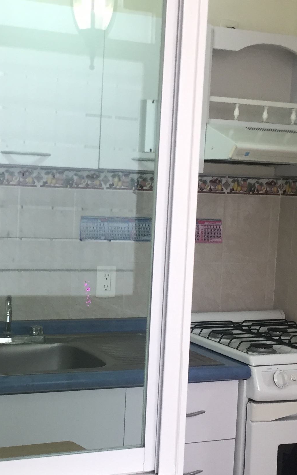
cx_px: 86
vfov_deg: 33.5
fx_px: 790
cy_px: 252
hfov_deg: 21.2
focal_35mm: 61
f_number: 2.2
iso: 40
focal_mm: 4.15
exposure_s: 1/30
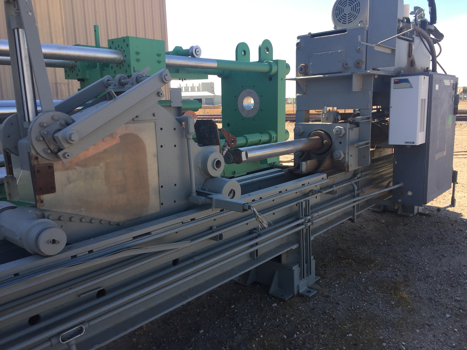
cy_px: 175
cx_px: 234
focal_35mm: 29
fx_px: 391
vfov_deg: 48.2
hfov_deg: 61.7
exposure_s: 1/618
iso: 32
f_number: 2.2
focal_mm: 4.15
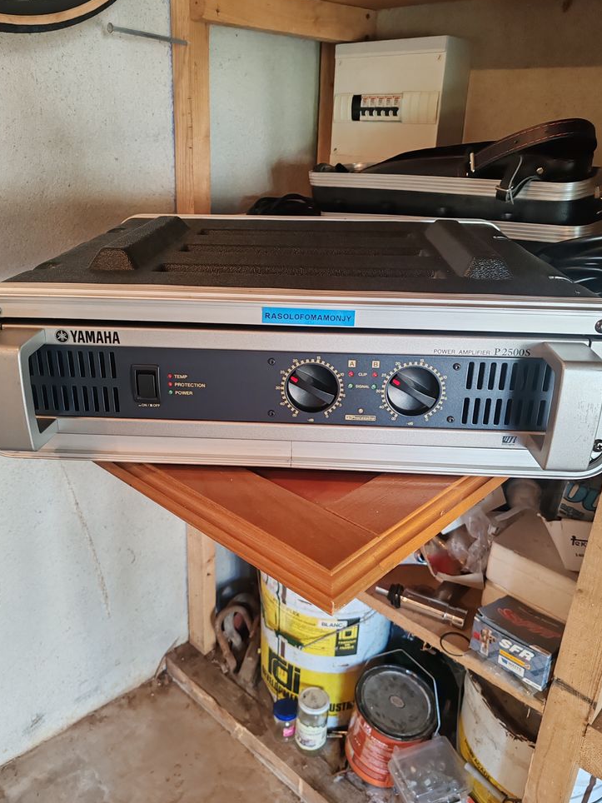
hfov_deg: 49.7
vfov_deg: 63.4
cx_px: 293
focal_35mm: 28
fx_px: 649
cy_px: 406
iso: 1250
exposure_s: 1/100
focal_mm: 6.12
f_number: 1.9
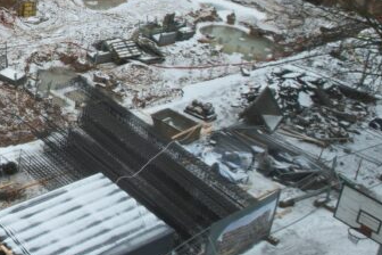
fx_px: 711
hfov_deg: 24.4
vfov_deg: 19.8
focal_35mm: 67
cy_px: 13
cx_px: -171
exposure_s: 1/40
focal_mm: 8.38
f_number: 2.8
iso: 100
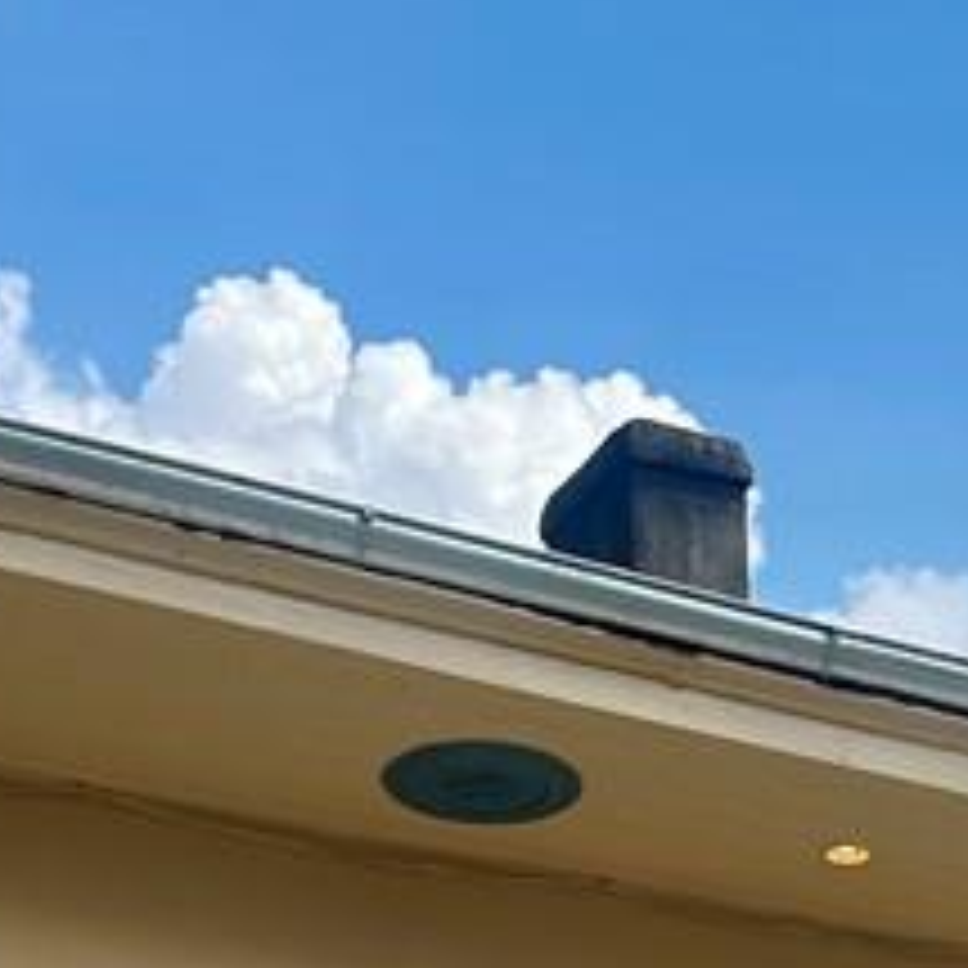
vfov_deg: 15.6
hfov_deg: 17.0
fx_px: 3195
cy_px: 1549
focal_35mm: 101
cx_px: 869
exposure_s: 1/5000
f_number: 1.78
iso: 80
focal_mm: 6.86
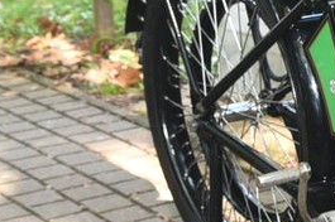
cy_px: 143
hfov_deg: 12.2
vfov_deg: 8.9
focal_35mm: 153
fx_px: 1422
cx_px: 627
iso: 400
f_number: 5.6
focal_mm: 30
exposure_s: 1/60
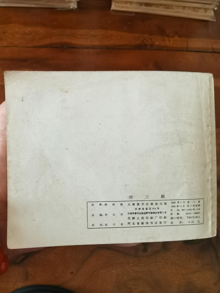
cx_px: 110
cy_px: 146
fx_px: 229
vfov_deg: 65.3
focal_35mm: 27
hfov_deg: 51.4
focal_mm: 2.26
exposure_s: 1/33.3
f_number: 2.2
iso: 250
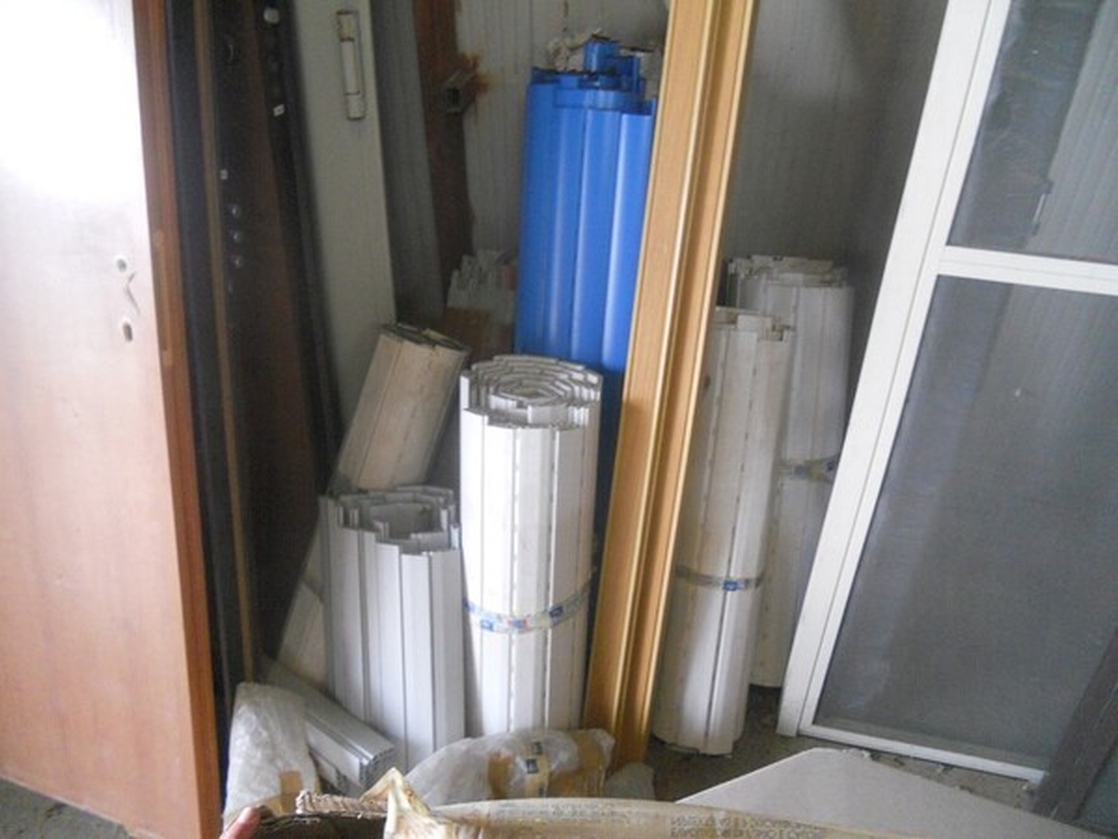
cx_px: 559
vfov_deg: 51.4
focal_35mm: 27
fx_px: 872
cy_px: 420
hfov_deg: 65.3
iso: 400
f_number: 3.2
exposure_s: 1/30
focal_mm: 4.9
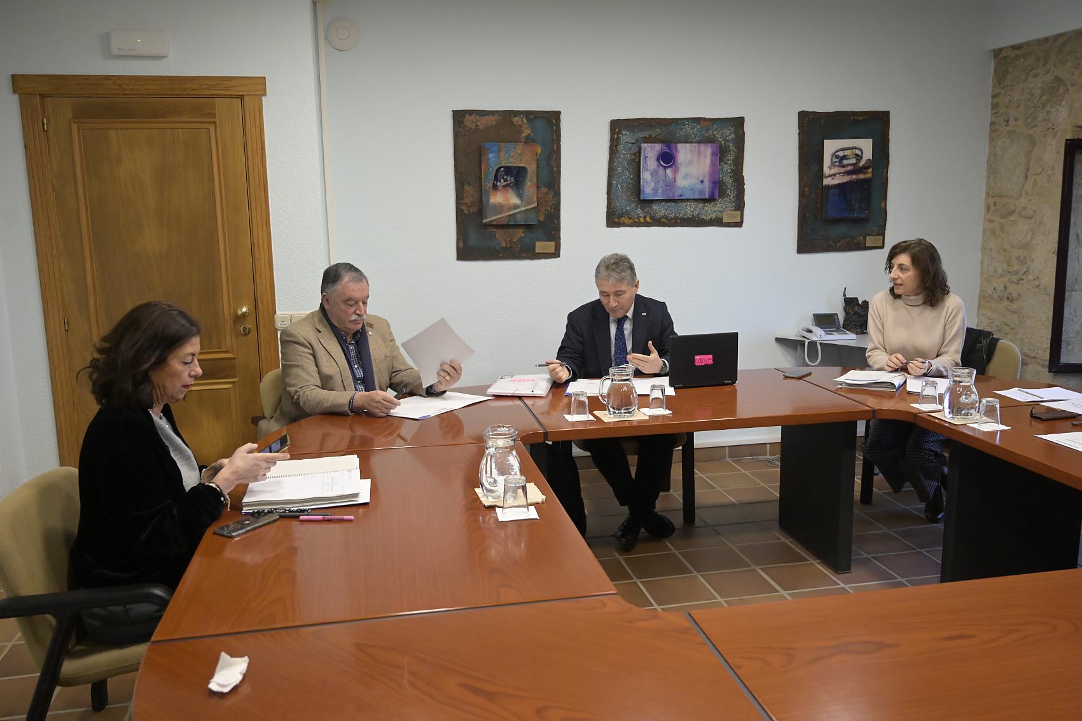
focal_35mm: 29
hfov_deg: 63.7
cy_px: 360
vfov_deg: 45.0
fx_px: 872
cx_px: 541
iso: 6400
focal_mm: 29
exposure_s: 1/800
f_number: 4
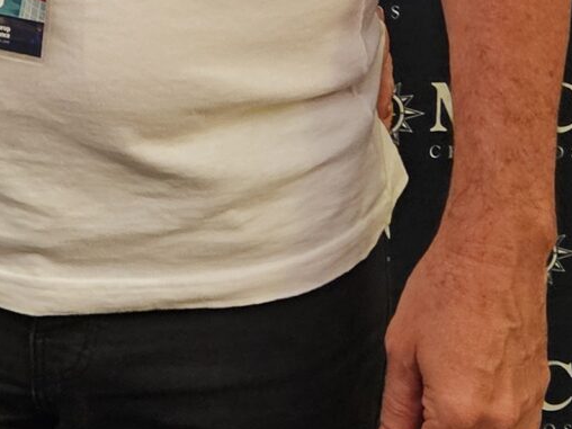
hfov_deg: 16.0
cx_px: -200
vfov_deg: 11.9
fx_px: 1917
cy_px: -315
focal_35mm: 116
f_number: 1.8
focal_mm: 5.4
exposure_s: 1/30
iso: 640
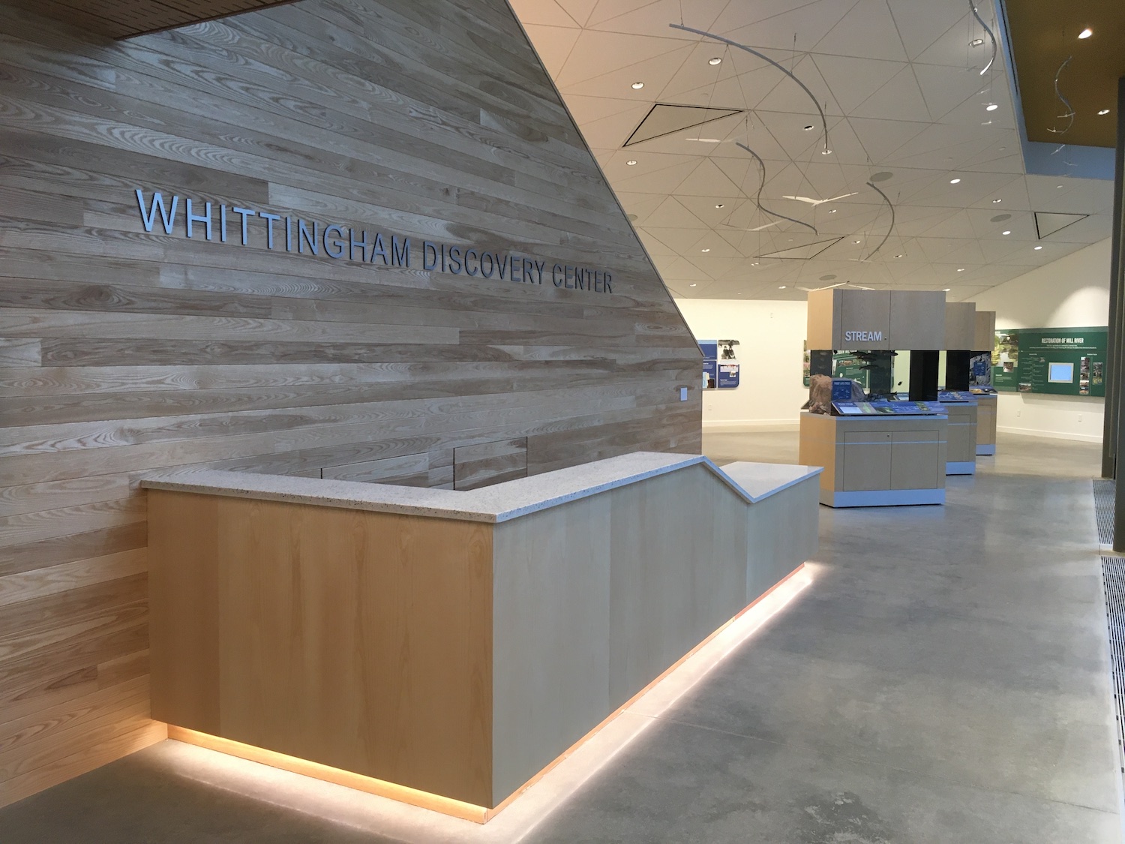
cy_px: 422
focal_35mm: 29
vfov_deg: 48.2
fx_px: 942
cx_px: 562
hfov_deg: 61.7
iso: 40
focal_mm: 4.15
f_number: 2.2
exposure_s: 1/30
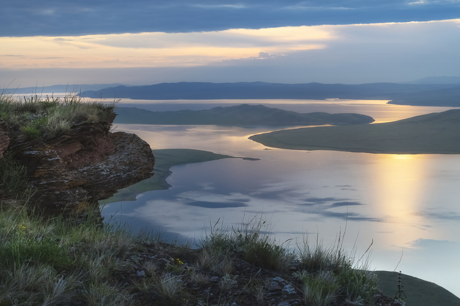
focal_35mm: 63
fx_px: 805
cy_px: 154
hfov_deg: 31.9
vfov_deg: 21.6
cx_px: 230
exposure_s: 1/200
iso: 1000
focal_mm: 62
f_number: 16
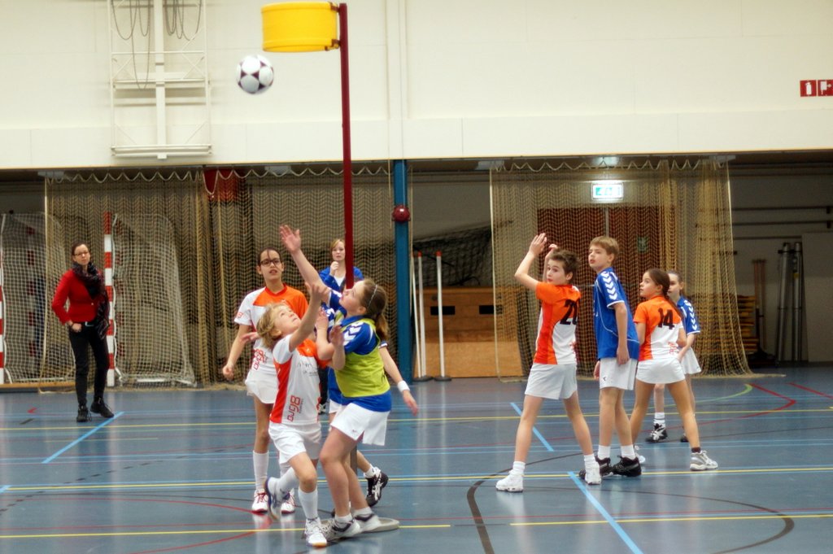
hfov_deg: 27.0
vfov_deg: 18.2
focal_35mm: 75
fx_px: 1734
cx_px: 416
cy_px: 277
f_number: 1.4
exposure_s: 1/200
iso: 500
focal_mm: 50
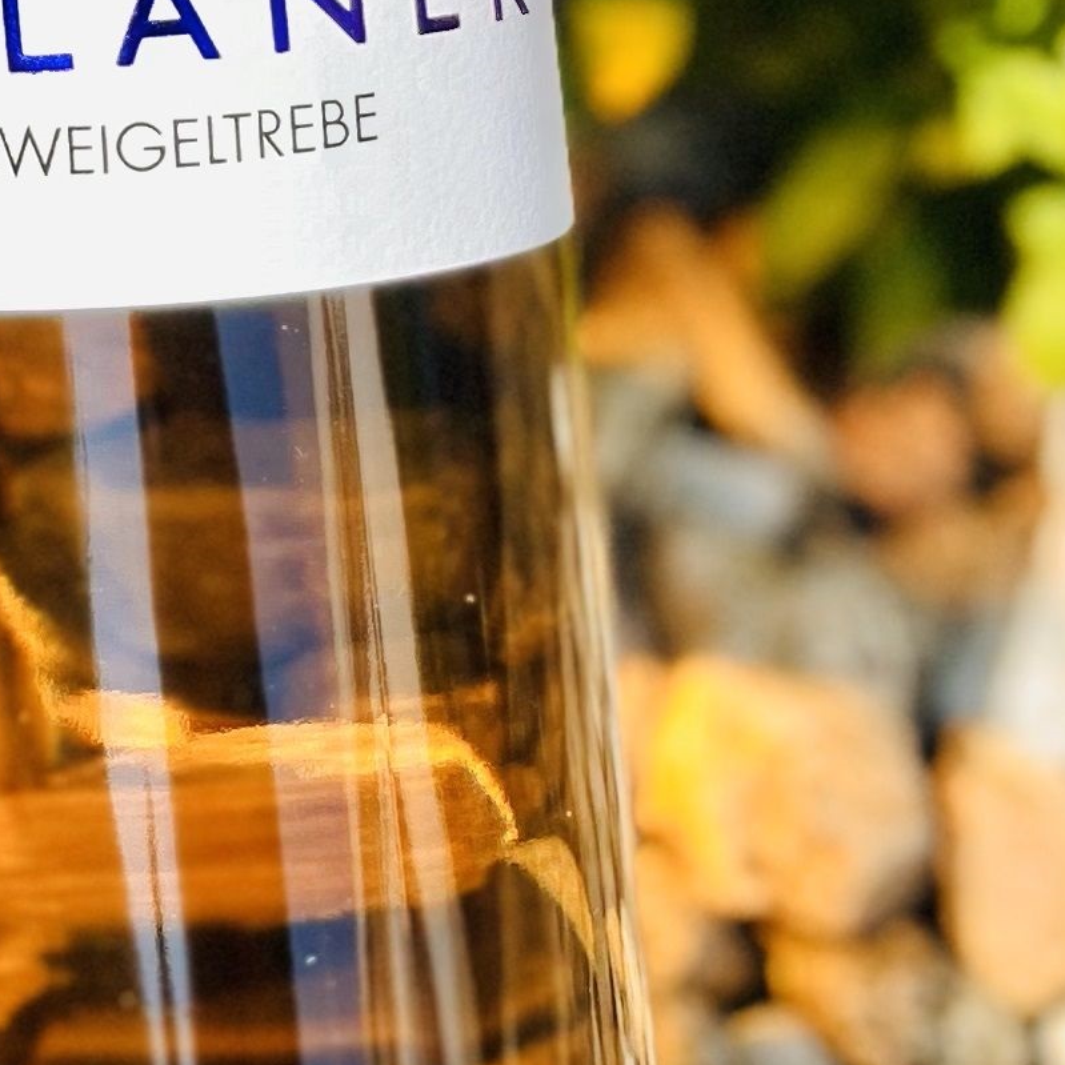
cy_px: -456
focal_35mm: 116
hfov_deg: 14.4
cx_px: -325
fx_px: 4038
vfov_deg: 14.2
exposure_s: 1/3135
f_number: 1.6
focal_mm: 5.1
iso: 50
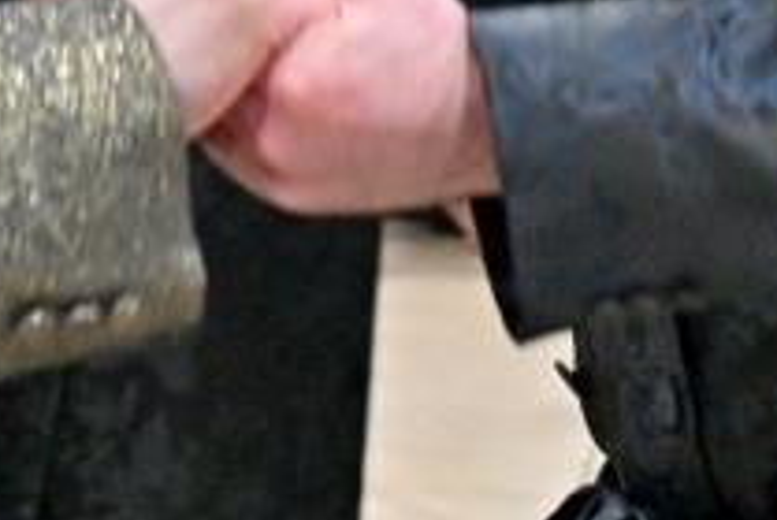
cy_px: -674
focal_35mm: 235
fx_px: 5079
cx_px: 0
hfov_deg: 8.7
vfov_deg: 5.7
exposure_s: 1/250
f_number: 4
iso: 2000
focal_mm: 48
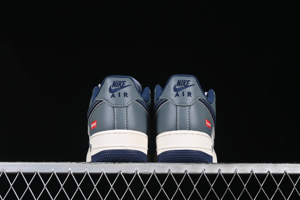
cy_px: 100
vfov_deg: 18.2
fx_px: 625
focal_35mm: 75
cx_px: 150
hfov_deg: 27.0
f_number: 6.3
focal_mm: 50
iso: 160
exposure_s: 1/60
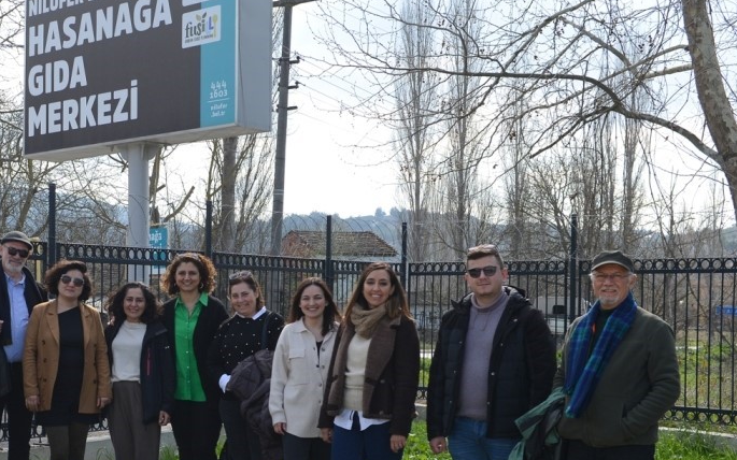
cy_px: 330
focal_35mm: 69
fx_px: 1386
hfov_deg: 28.8
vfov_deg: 18.8
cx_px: 101
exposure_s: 1/800
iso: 250
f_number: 4.5
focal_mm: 36
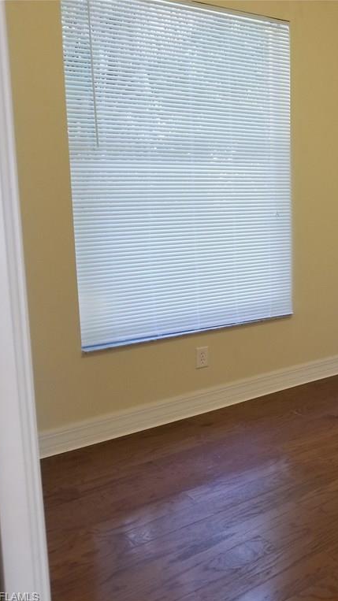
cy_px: 302
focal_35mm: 38
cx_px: 384
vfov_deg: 52.8
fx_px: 606
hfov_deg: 28.0
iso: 160
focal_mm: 4.25
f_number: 1.7
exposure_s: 1/40
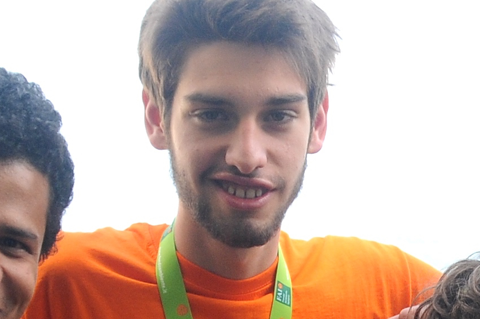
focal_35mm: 166
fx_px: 2211
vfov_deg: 8.2
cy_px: 334
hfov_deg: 12.3
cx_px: 460
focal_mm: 22
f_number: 7.1
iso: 250
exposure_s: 1/125
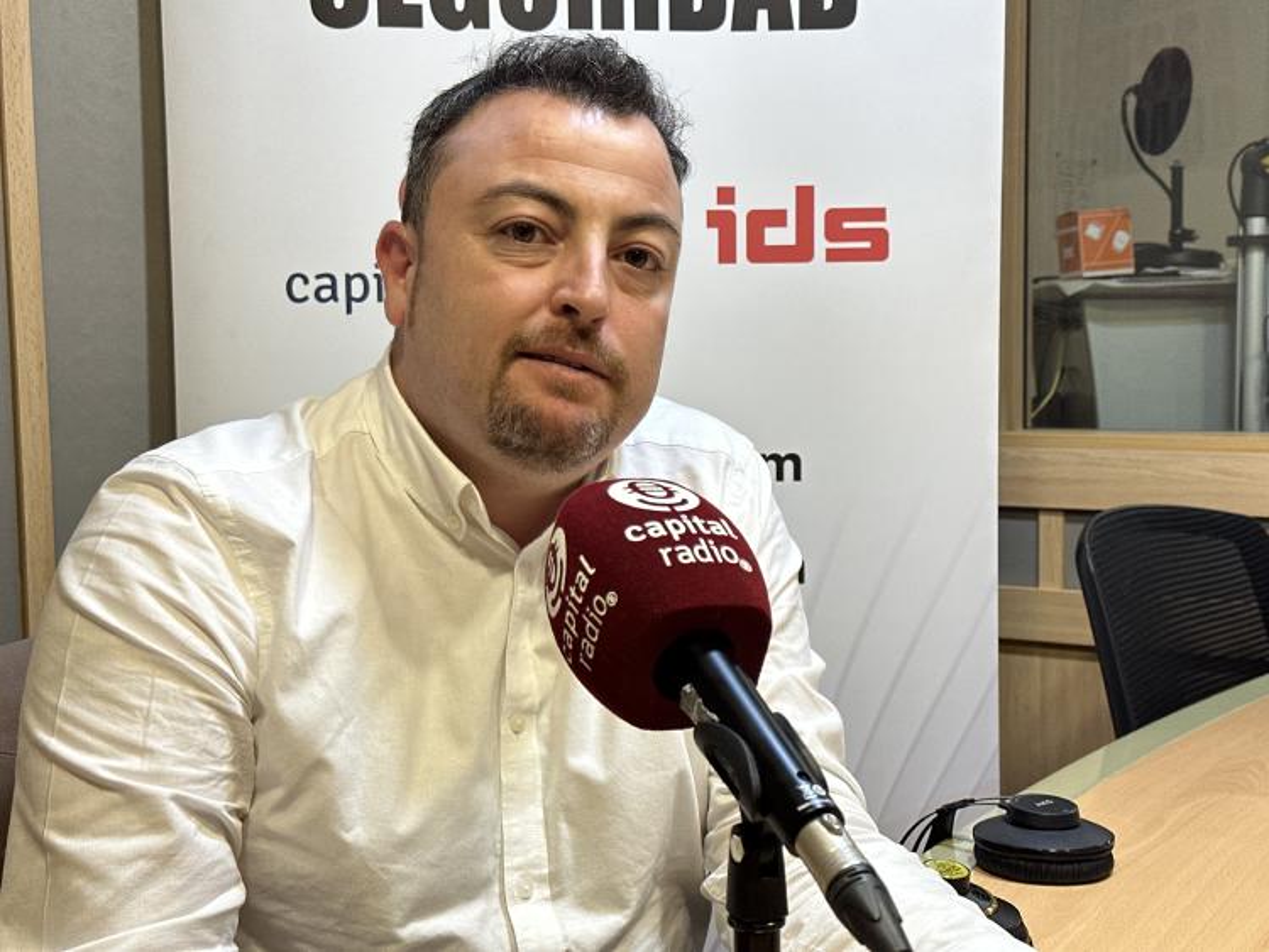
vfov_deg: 30.3
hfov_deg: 39.6
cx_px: 634
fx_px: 1760
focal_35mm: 48
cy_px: 476
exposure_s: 1/50
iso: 125
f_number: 1.78
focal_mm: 6.86
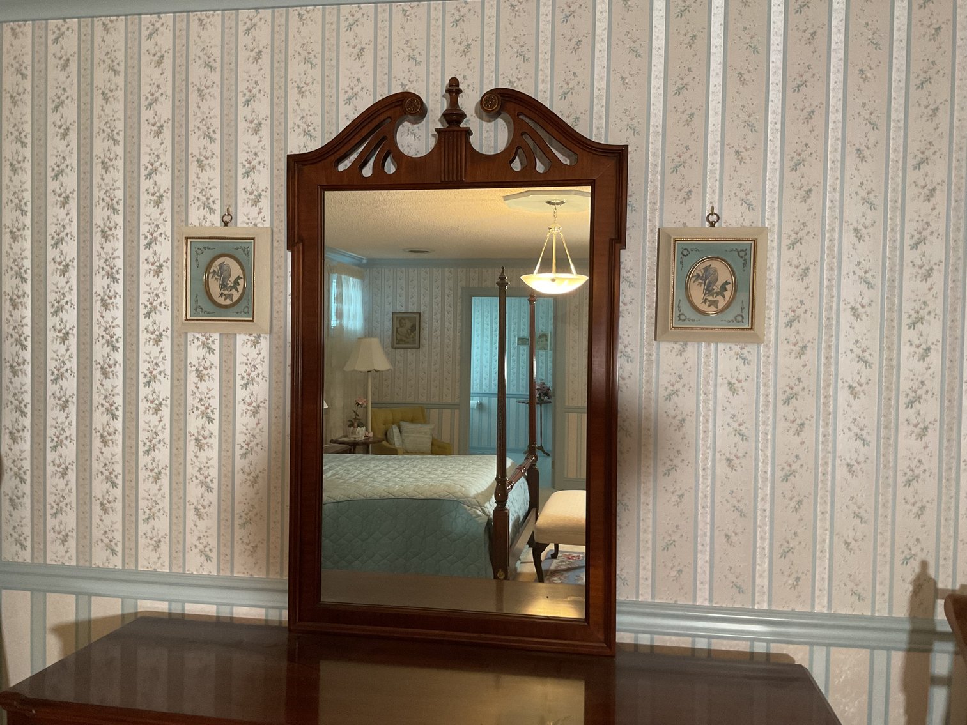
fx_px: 810
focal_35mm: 29
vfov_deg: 48.2
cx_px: 484
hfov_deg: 61.7
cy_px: 362
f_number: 1.8
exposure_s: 1/60
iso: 200
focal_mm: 3
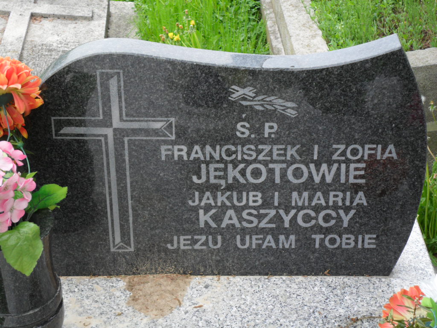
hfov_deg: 26.3
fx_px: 934
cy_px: 164
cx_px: 218
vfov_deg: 19.9
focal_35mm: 74
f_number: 3.9
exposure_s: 1/60
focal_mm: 13.2
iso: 120
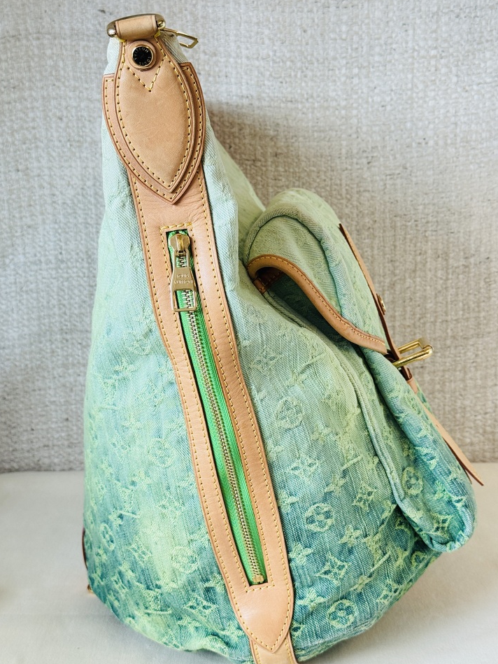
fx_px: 978
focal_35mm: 51
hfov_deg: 28.6
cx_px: 260
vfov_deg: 37.5
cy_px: 339
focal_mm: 6.76
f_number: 1.78
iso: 80
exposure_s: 1/100
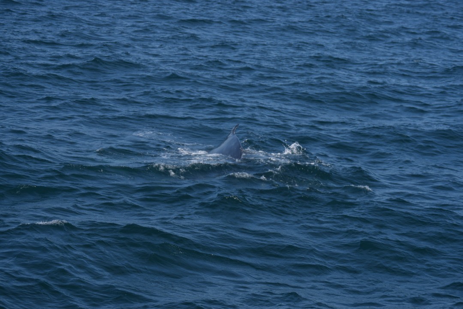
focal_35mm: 128
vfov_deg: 10.8
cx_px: 232
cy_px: 154
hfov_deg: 16.1
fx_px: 1640
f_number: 5.6
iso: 200
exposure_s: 1/1600
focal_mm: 85
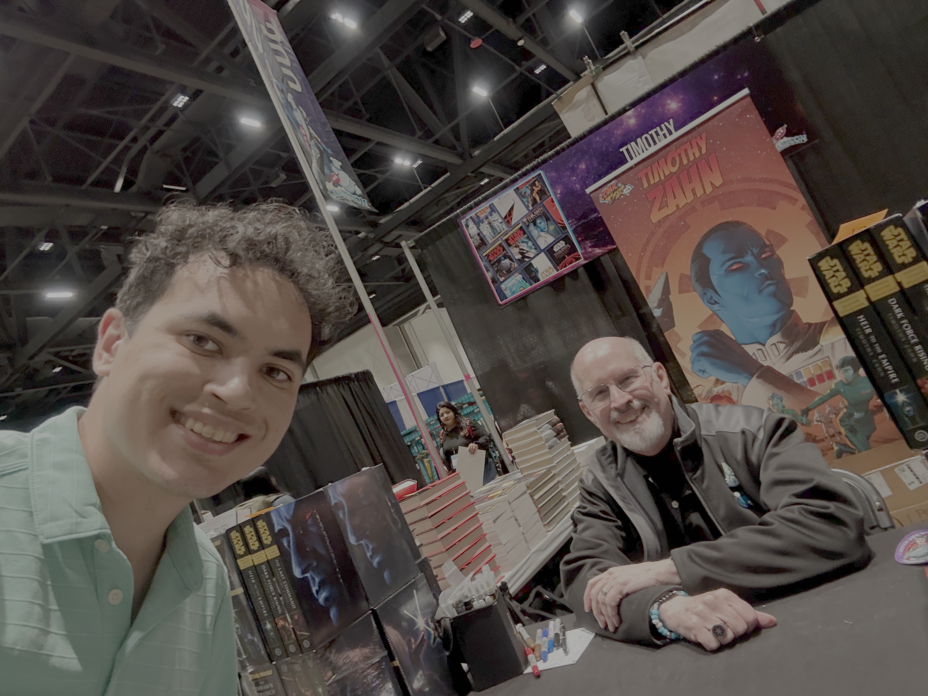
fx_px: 617
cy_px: 348
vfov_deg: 58.9
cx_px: 464
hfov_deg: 73.9
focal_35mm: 23
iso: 400
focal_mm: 2.69
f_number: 1.9
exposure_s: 1/30
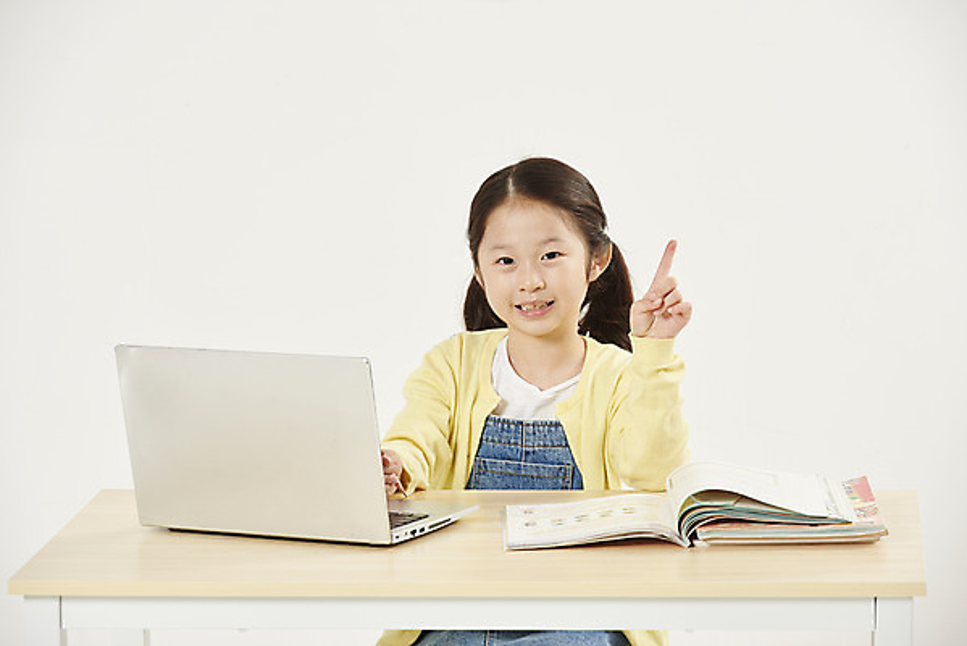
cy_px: 323
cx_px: 484
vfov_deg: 8.6
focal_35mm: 160
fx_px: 4300
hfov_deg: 12.8
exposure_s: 1/125
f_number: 8
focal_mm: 160
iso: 125
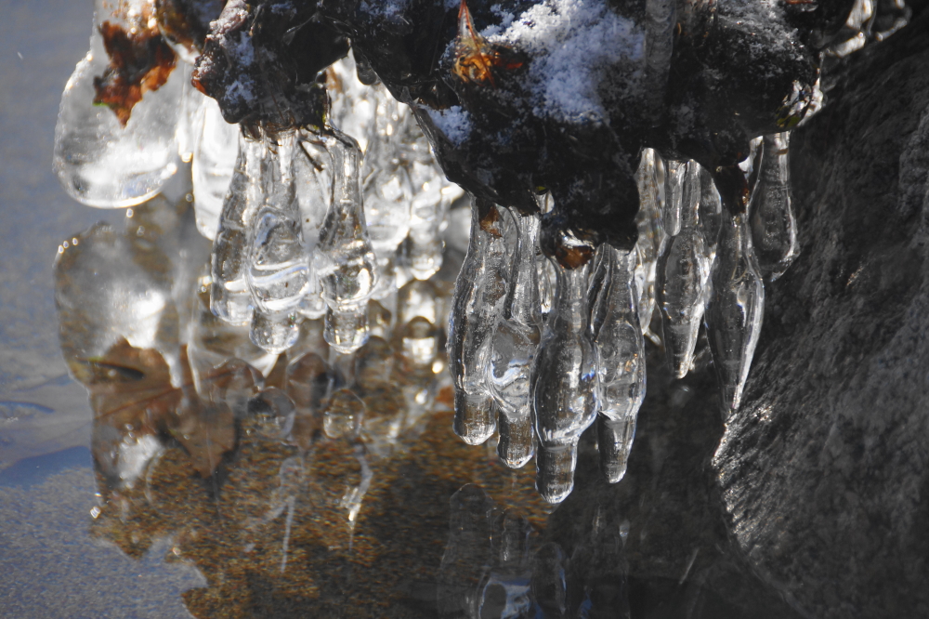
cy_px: 310
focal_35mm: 375
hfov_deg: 5.5
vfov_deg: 3.7
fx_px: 9673
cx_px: 464
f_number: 6.3
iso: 400
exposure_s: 1/400
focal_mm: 250
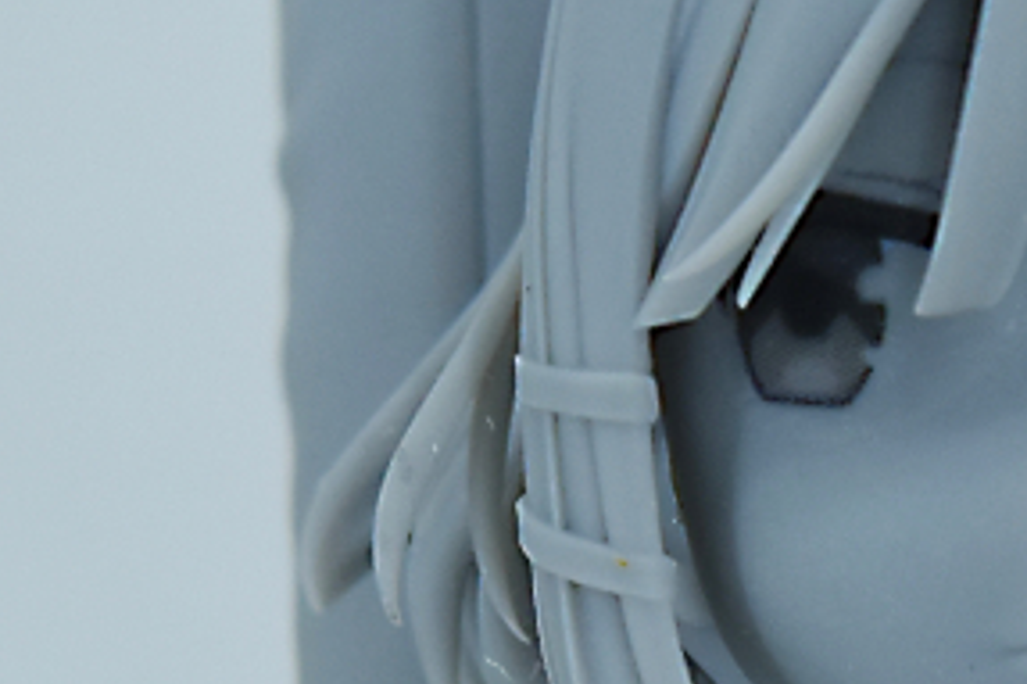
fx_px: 11119
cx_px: 1052
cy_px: 1235
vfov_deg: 3.5
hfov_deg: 5.3
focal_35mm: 390
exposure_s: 1/400
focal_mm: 46
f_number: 8
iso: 640
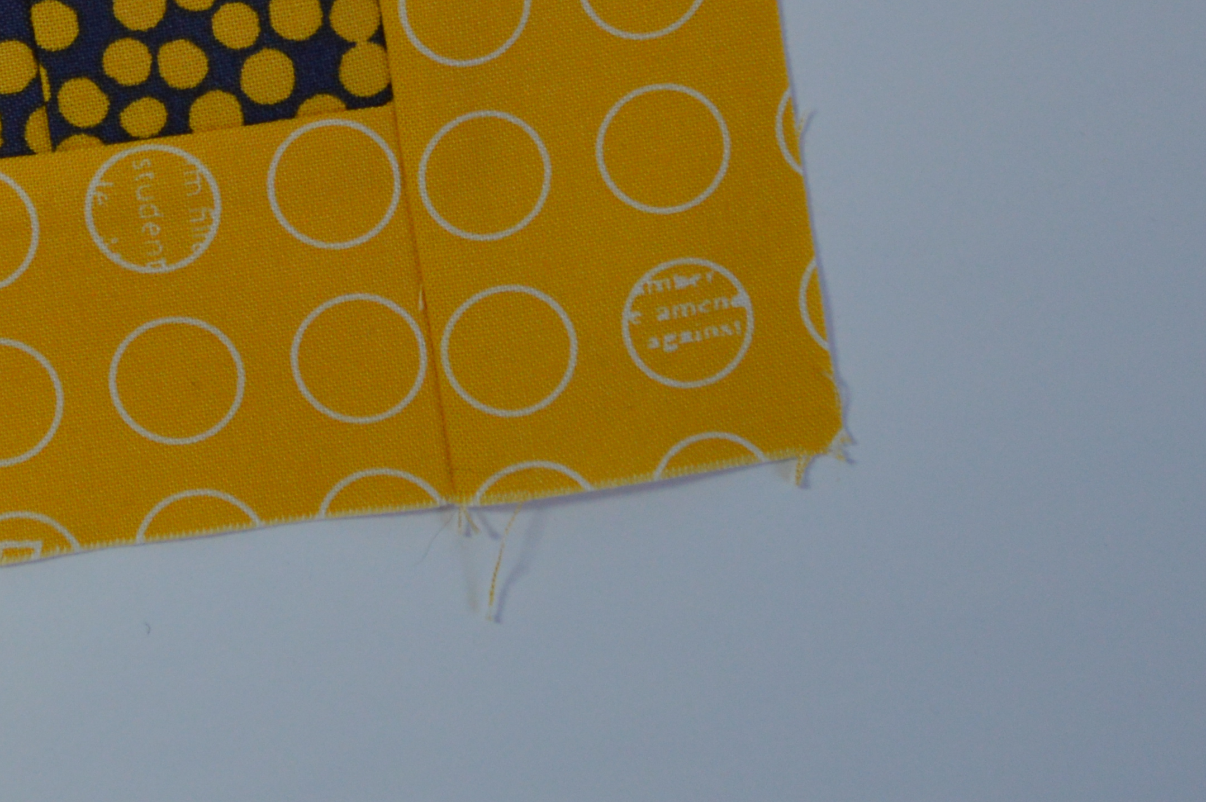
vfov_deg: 14.3
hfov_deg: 21.4
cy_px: -187
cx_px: -10
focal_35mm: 92
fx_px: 3079
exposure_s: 1/125
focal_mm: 22
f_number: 5.6
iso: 400
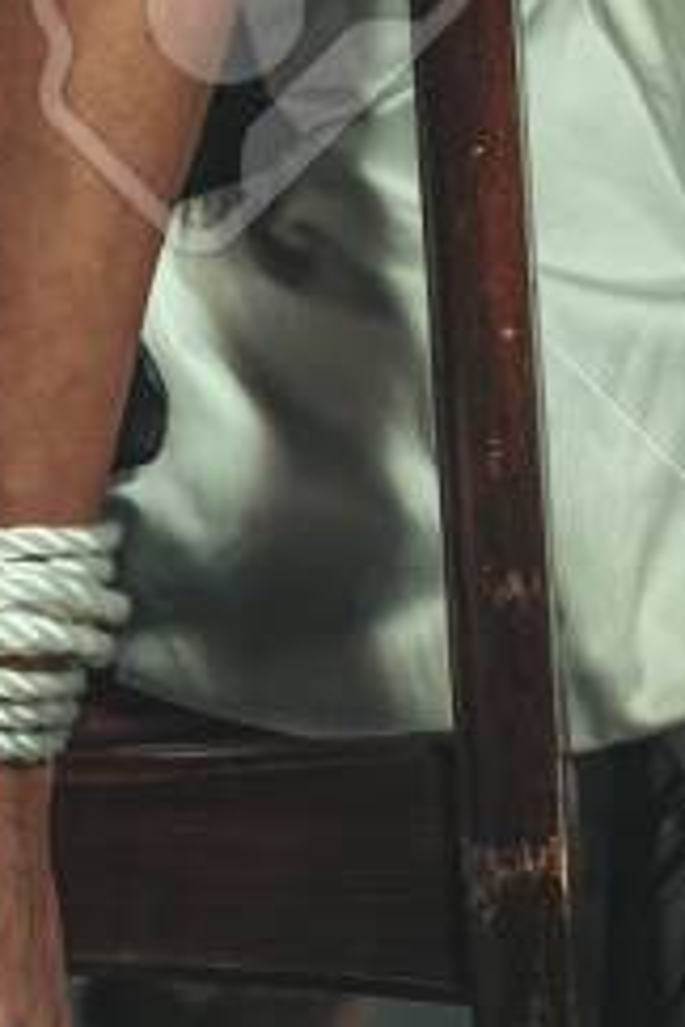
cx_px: 78
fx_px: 12985
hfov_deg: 3.0
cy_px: -778
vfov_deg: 4.5
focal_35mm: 455
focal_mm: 85
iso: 100
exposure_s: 1/125
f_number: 4
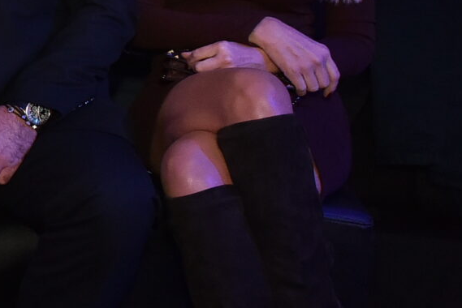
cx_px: -516
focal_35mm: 108
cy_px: -69
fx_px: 1387
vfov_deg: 12.4
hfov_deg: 14.8
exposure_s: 1/100
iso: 1600
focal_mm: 24
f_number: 6.3
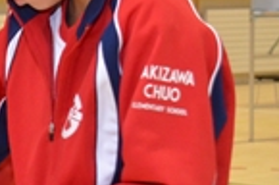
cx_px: -104
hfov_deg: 11.1
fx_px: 1398
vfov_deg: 7.6
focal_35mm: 181
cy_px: 76
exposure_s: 1/250
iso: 2500
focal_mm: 35
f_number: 5
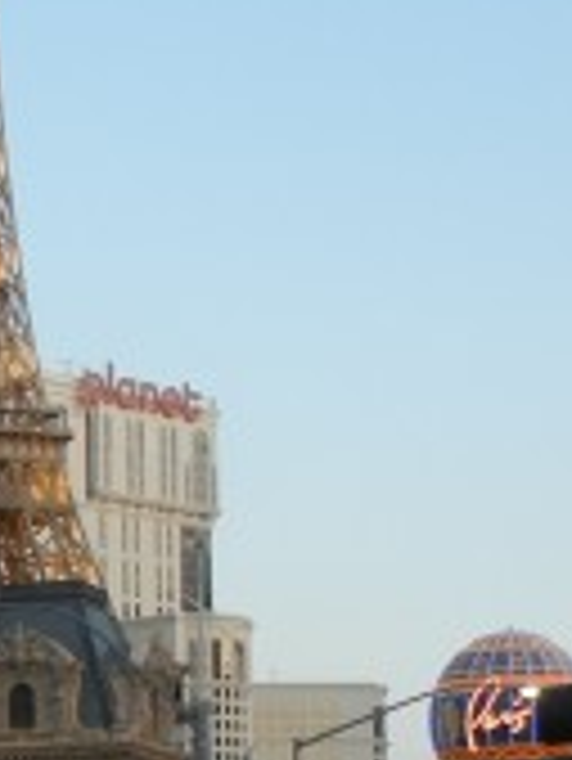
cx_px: -108
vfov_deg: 14.3
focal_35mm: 136
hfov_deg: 10.7
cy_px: 729
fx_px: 2993
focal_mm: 5.4
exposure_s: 1/72.8
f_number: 3.5
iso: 160
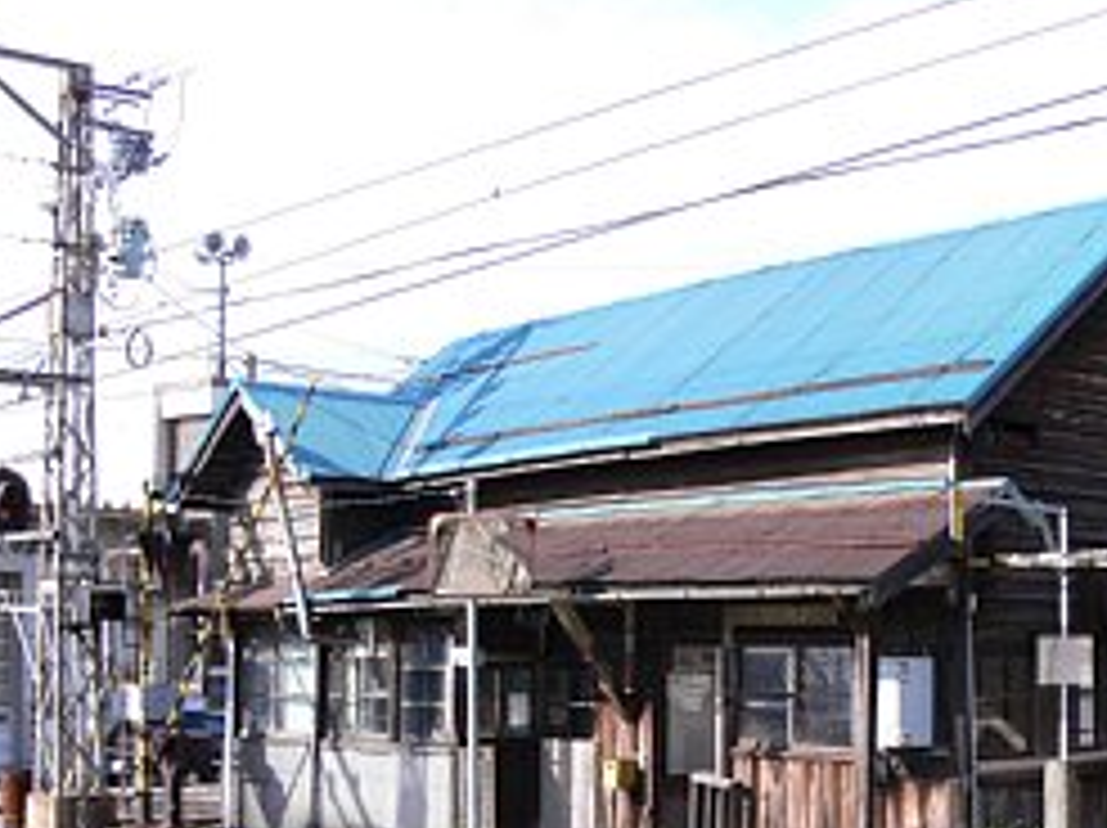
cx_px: 792
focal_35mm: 57
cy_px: 616
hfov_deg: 33.3
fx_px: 1821
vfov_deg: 25.3
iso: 100
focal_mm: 7.4
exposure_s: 1/400
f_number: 4
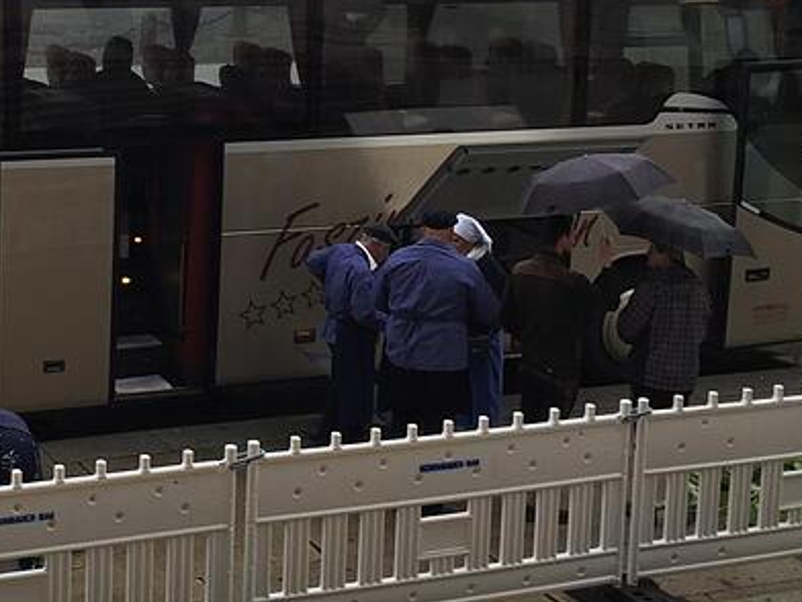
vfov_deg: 20.6
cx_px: 96
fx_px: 1645
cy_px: 162
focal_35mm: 71
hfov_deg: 26.6
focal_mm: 4.15
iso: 32
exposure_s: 1/100
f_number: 2.2
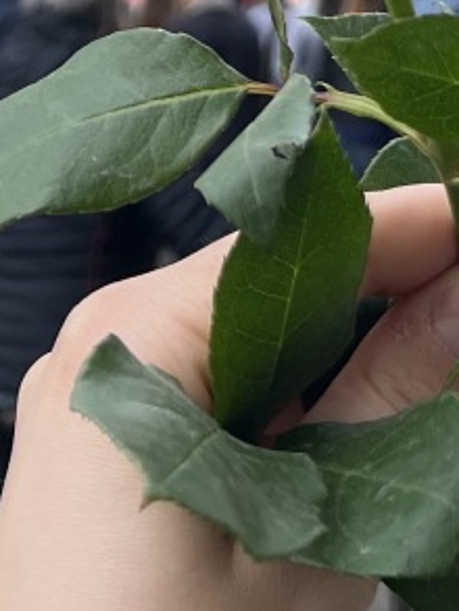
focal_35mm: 133
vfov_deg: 13.0
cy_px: -590
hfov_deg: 11.2
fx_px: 2350
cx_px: 239
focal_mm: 5.7
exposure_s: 1/171
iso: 64
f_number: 1.5
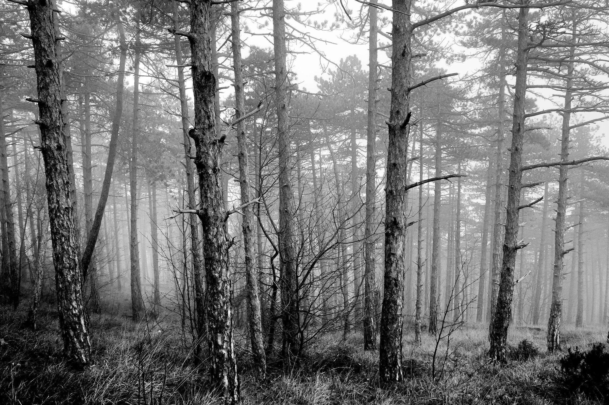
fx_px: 431
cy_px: 202
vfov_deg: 50.3
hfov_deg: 70.5
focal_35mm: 26
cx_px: 304
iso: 400
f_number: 9
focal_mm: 17
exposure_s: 1/125
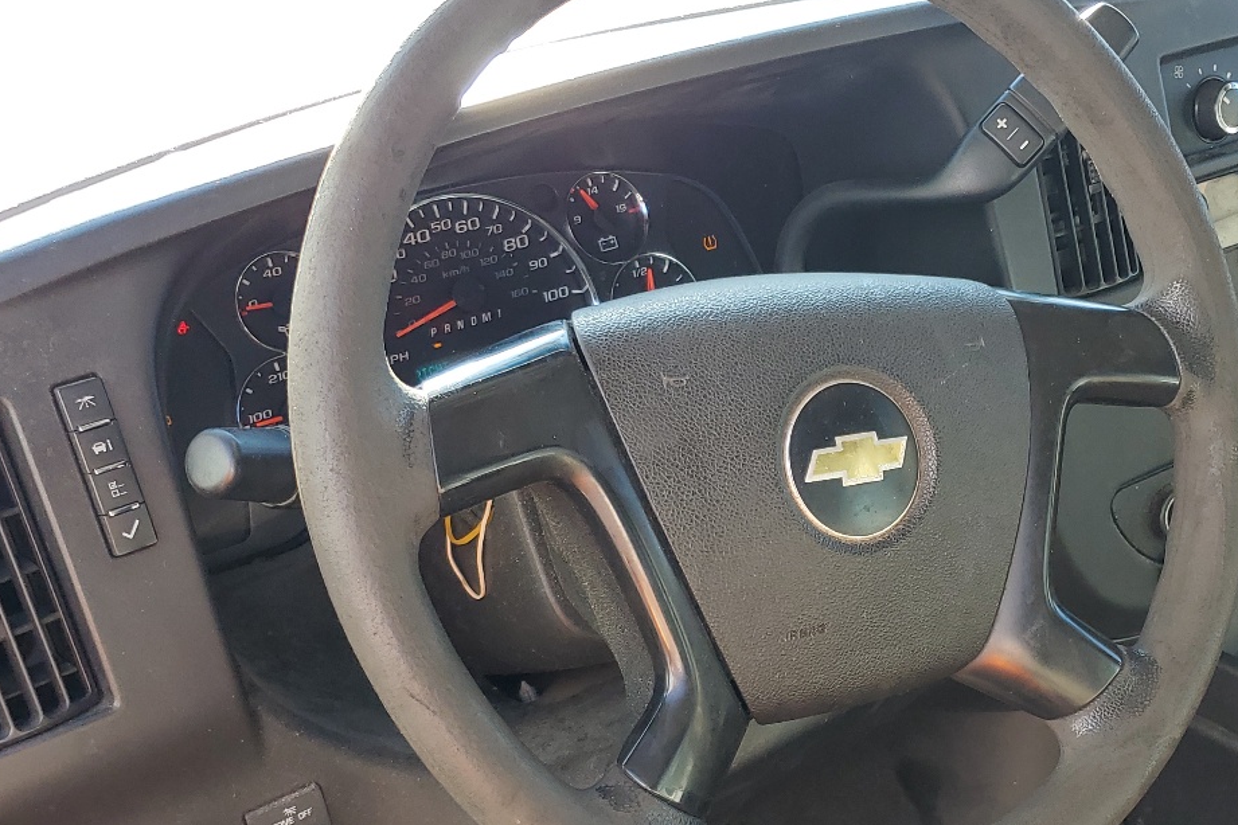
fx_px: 1616
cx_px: 909
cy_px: 543
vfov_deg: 28.5
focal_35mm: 47
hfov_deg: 40.9
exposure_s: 1/196
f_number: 1.5
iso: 50
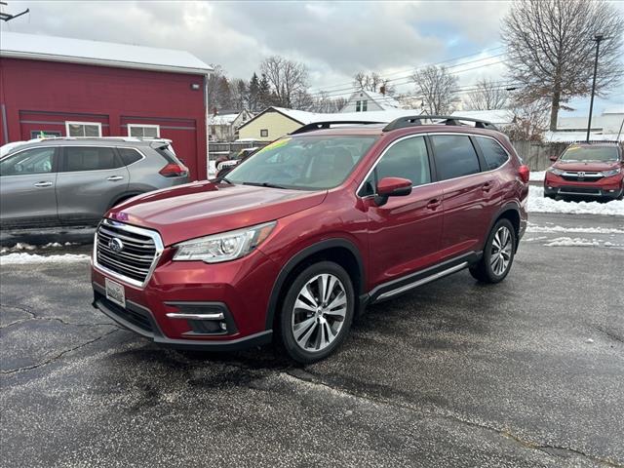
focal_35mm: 26
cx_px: 312
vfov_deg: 53.1
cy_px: 234
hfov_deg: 67.3
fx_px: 469
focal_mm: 5.7
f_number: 1.5
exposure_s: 1/218
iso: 40
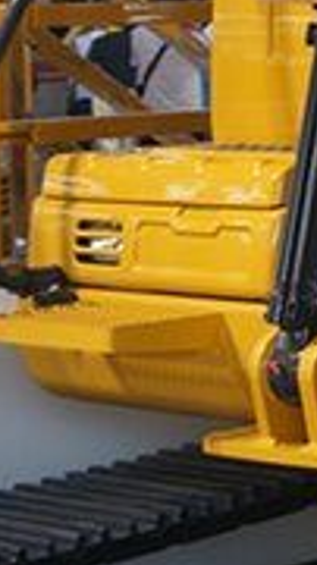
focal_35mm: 168
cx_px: 769
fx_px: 2515
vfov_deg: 12.4
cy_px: -155
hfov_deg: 6.8
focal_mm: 24
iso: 250
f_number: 4.5
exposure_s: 1/60
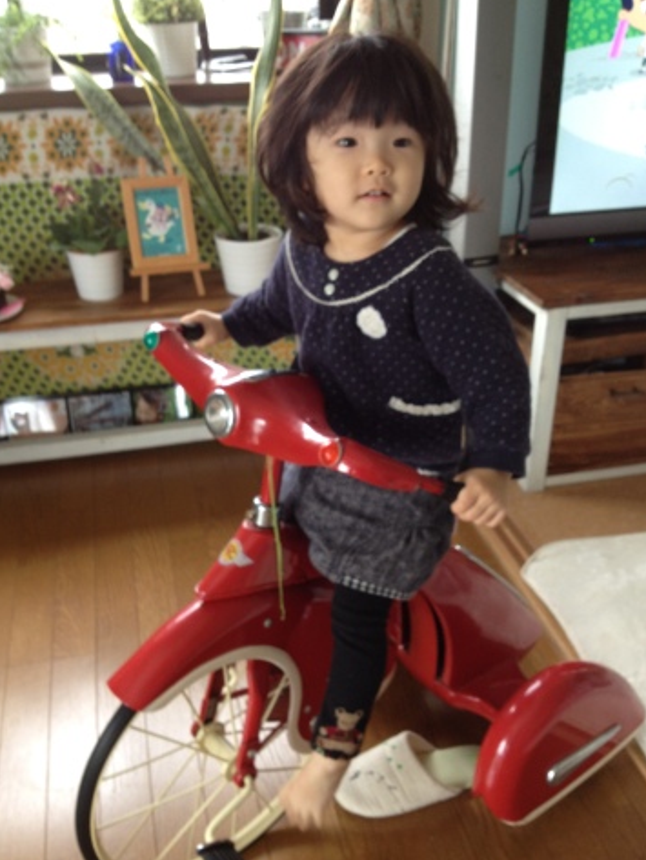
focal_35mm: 37
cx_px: 323
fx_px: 920
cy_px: 442
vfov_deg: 50.1
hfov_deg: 38.7
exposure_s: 1/20
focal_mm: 4.28
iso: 80
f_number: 2.4
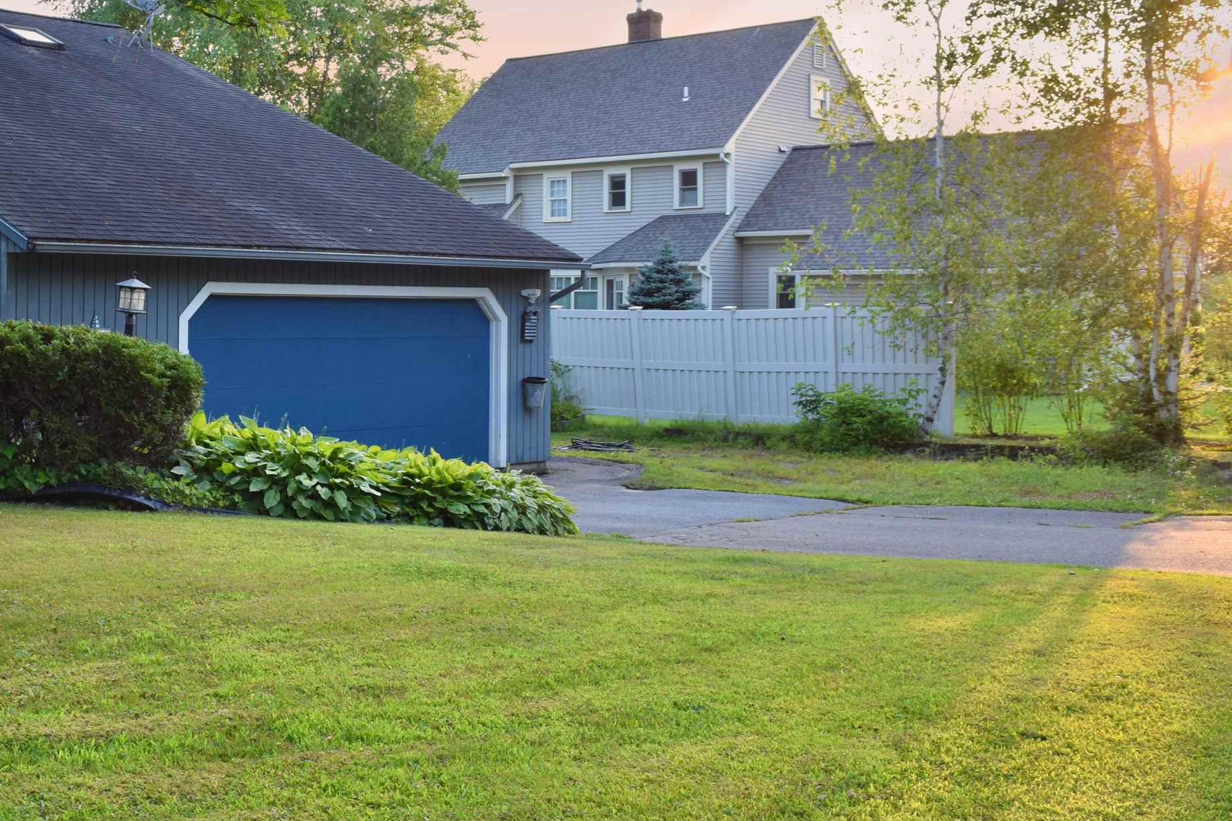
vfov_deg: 29.7
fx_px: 1540
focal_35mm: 45
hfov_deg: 42.3
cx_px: 316
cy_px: 279
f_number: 6.3
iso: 200
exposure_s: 1/80
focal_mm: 18
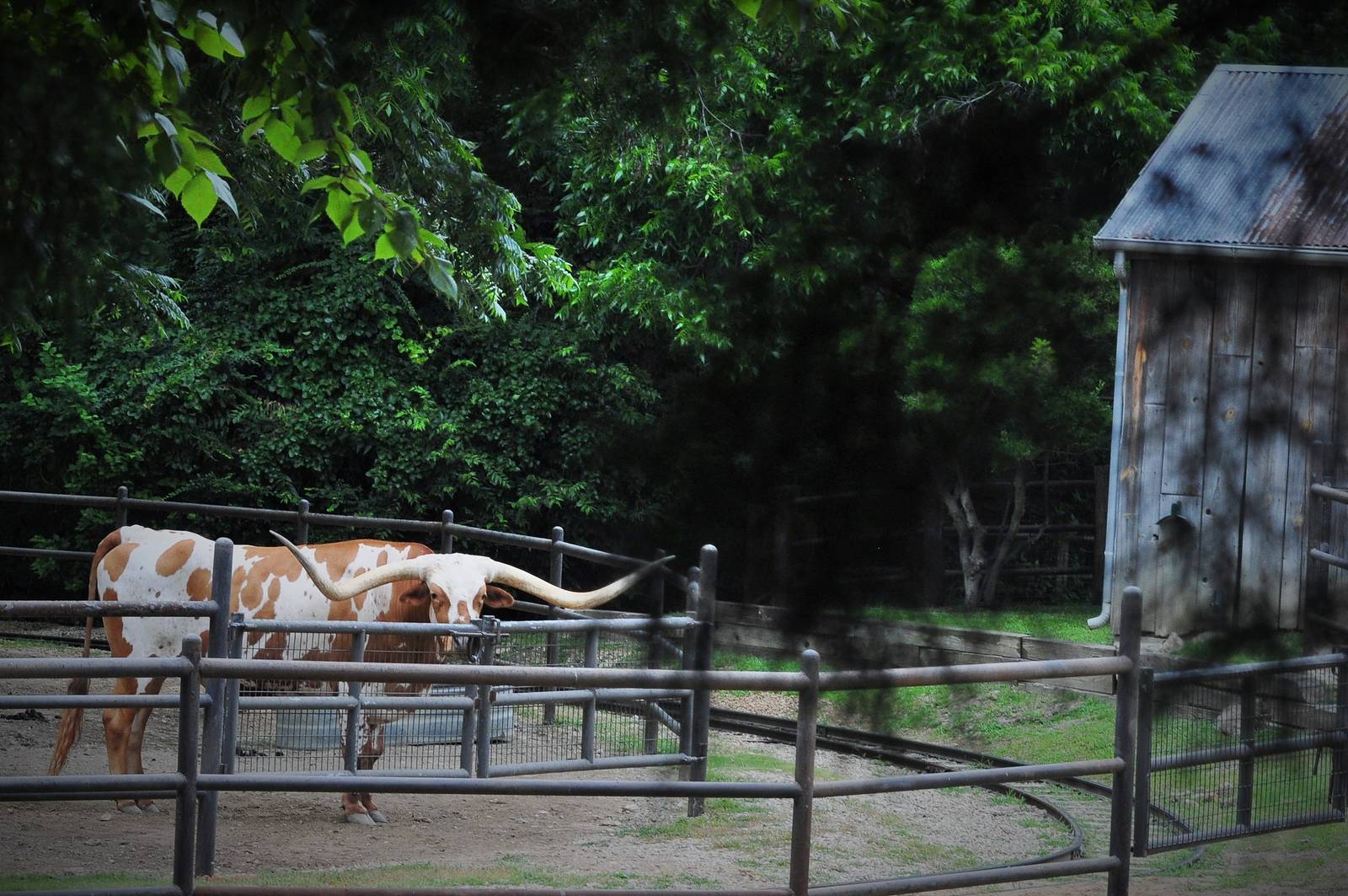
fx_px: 3927
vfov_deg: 13.0
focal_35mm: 105
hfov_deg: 19.5
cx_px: 674
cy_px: 448
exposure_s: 1/125
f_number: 9
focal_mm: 70
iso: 400
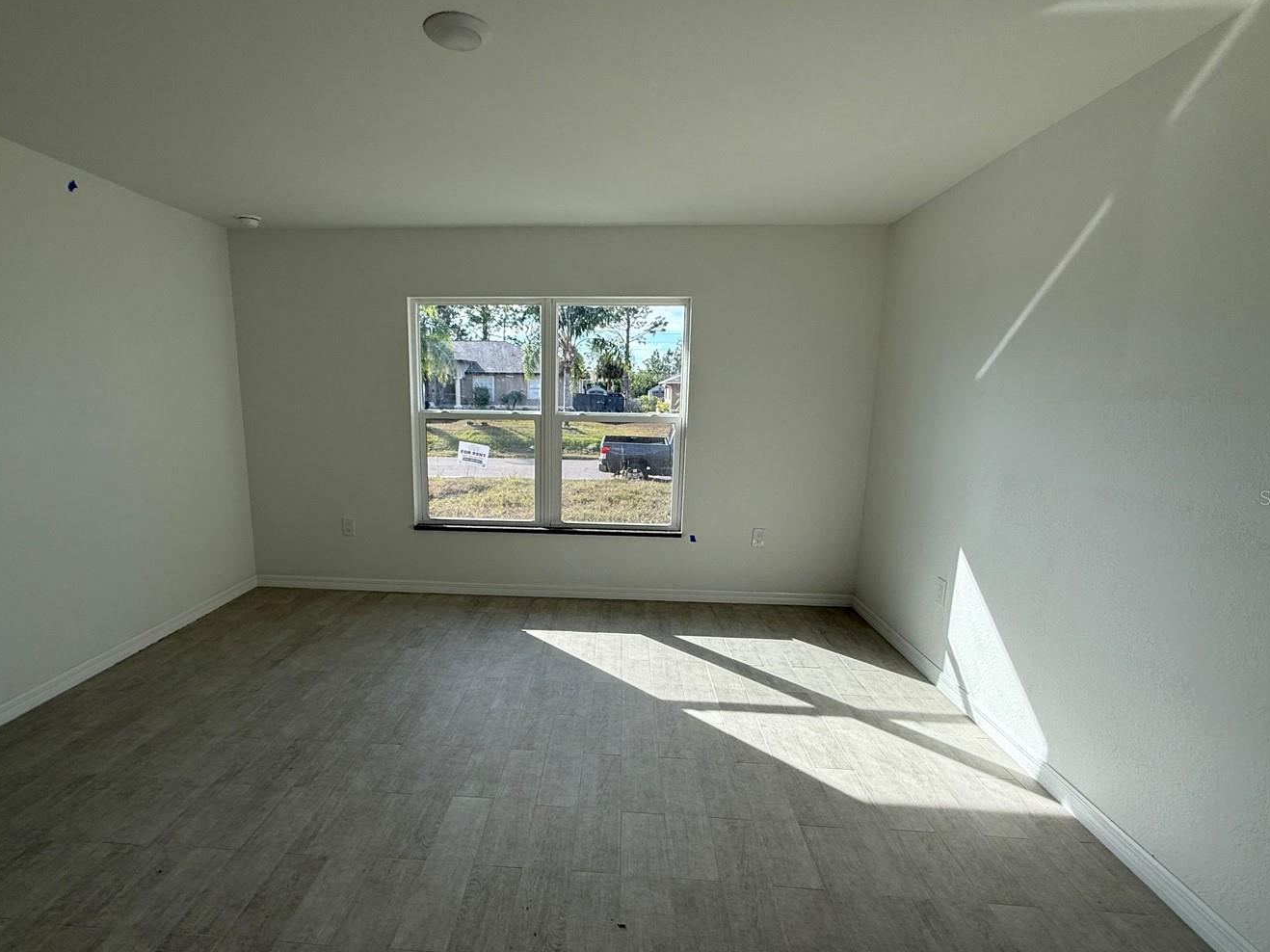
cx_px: 580
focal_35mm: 17
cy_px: 497
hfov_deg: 90.8
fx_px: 624
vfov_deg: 74.7
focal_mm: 2.22
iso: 64
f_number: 2.2
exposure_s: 1/475
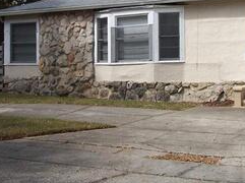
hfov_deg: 24.7
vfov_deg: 18.6
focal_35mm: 79
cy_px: 67
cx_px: 118
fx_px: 558
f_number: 4
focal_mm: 6.3
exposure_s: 1/500
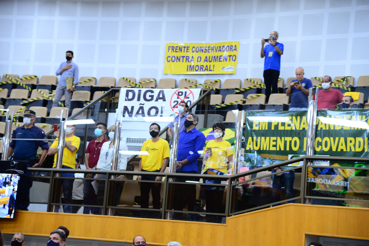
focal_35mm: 92
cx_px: 184
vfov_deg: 14.9
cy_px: 123
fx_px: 943
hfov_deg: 22.1
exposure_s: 1/60
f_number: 4.5
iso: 2000
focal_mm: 92
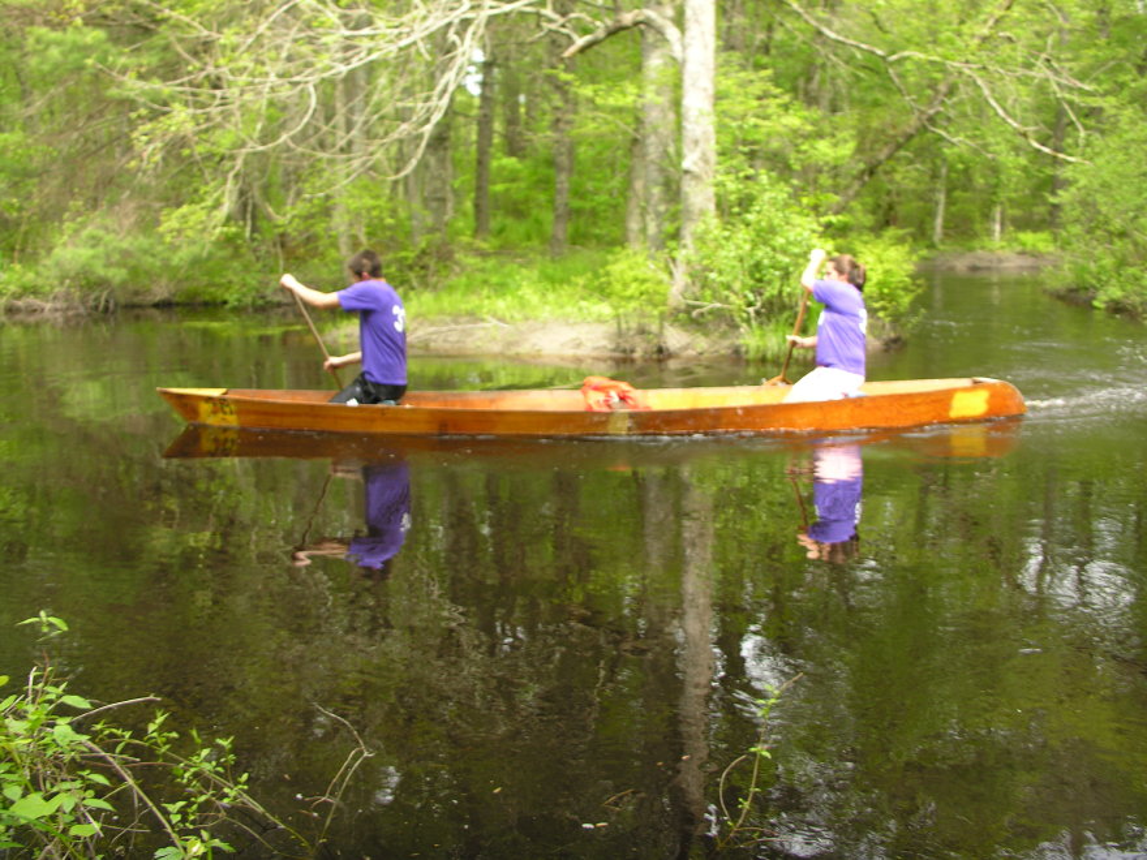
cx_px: 574
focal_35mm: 35
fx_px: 1160
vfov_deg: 40.7
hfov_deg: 52.6
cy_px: 430
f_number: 2.8
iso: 50
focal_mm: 8.9
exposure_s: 1/125
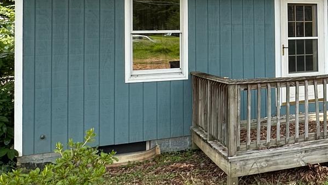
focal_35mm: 52
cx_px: 354
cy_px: 18
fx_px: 452
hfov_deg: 34.8
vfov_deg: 22.5
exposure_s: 1/302
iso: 40
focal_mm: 2.22
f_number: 2.2
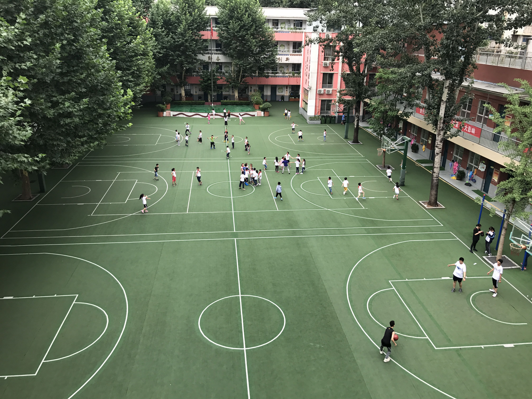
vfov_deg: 49.7
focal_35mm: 28
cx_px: 266
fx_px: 430
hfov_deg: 63.4
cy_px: 200
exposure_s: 1/310
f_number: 1.8
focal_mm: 3.99
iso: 20
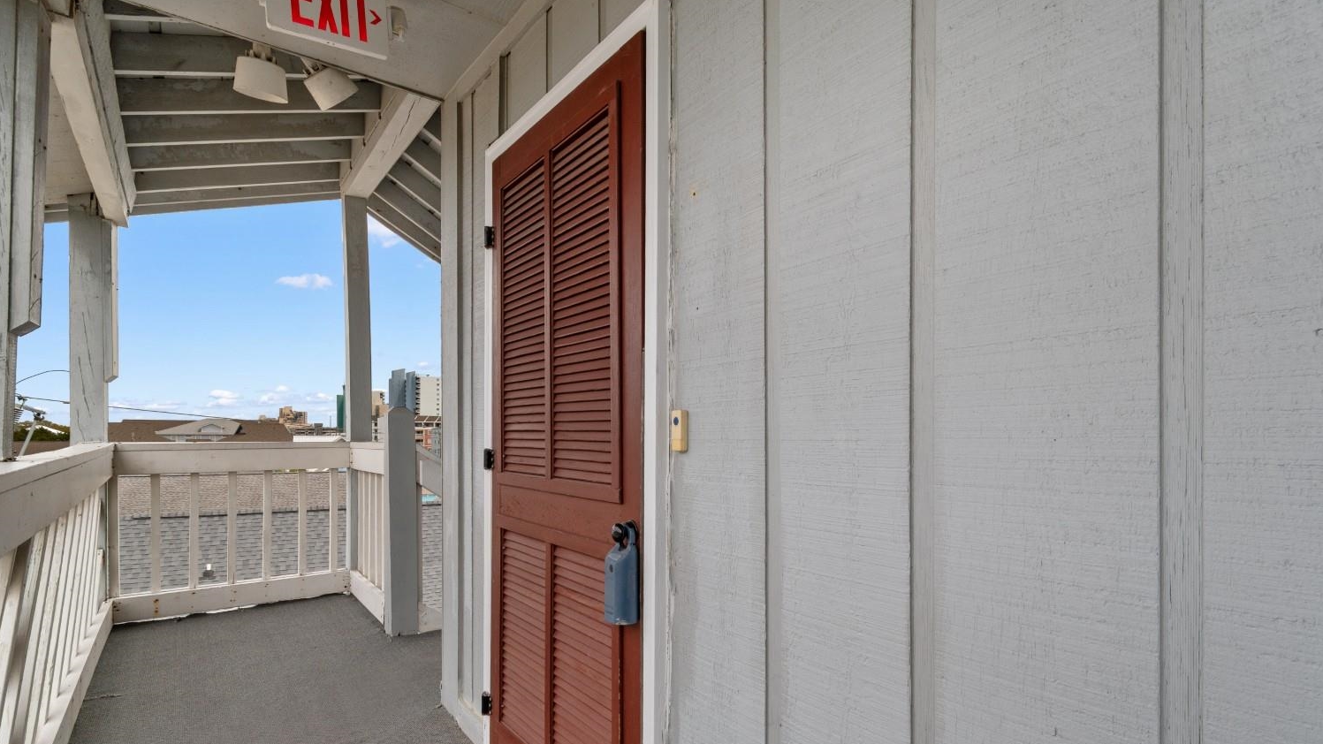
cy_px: 429
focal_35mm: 17
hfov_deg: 95.8
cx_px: 698
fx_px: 596
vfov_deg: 63.6
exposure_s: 1/200
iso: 100
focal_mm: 10
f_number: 8
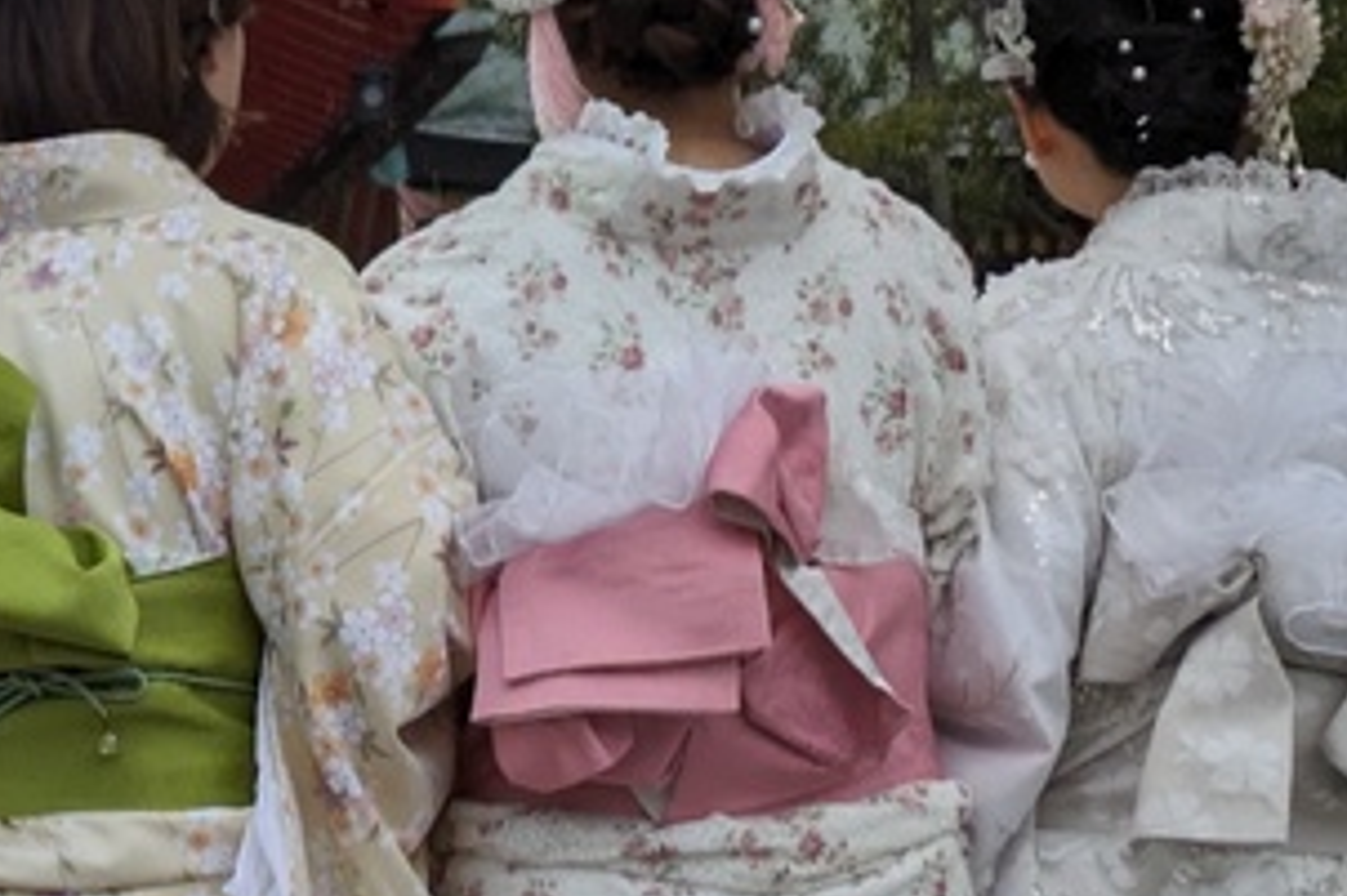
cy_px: 814
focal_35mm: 180
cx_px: -678
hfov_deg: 11.0
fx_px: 6731
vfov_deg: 7.6
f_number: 1.89
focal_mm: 5.43
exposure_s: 1/306
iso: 55
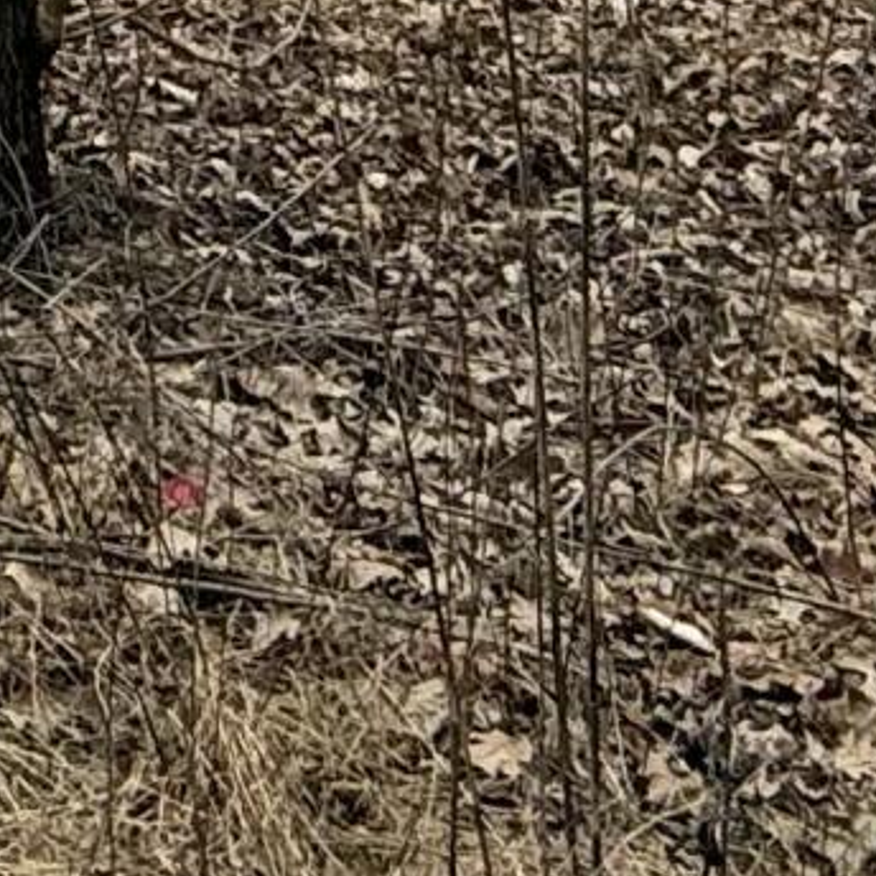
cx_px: -402
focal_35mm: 108
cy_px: -1446
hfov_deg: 15.0
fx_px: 3092
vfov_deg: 11.8
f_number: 2.2
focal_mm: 2.22
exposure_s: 1/3891
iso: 50
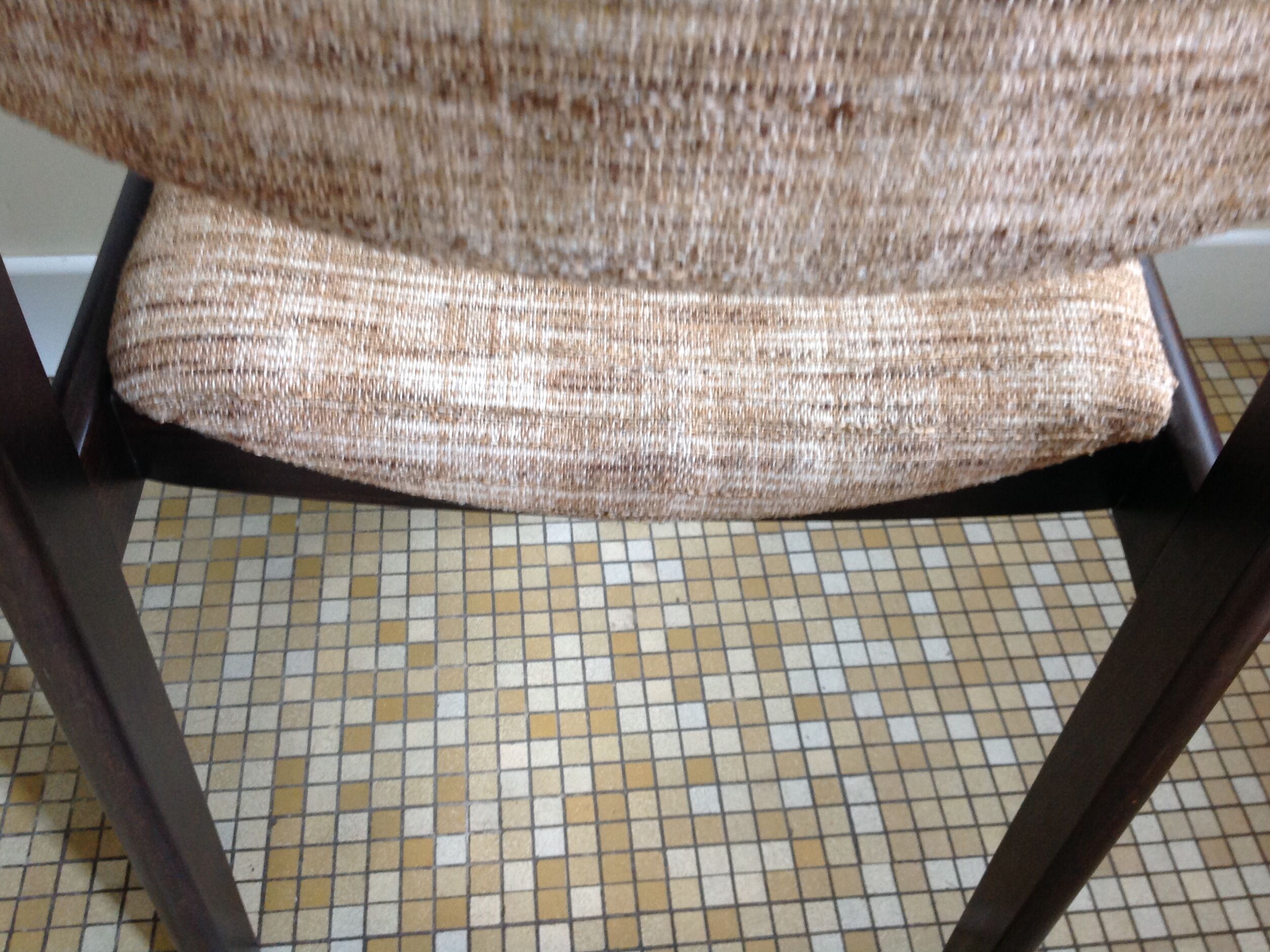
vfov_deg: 39.7
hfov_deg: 51.4
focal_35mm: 36
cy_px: 465
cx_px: 639
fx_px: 1321
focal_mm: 4.28
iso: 100
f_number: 2.4
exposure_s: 1/15
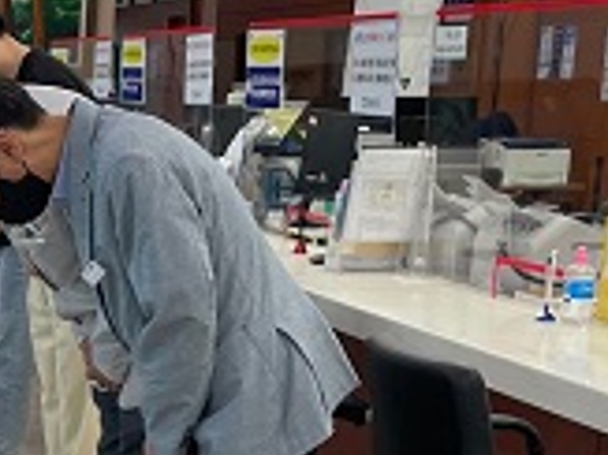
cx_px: -310
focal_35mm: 102
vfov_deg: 14.3
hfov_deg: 17.3
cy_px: 459
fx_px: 1790
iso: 80
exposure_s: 1/60
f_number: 1.6
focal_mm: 4.2
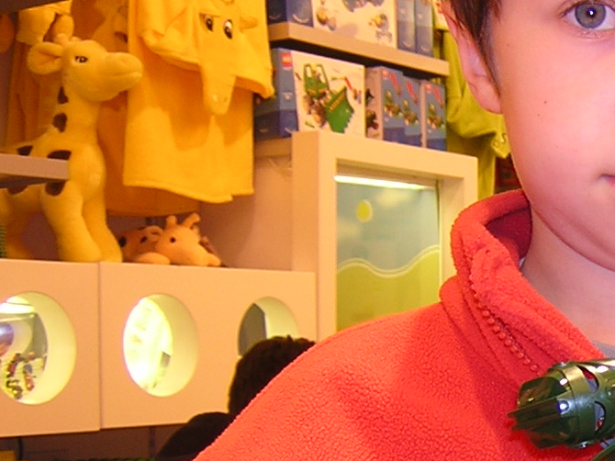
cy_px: 330
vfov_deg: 17.1
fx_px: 1527
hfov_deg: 21.4
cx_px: 703
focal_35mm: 86
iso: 100
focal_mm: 4.7
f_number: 2.6
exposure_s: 1/30
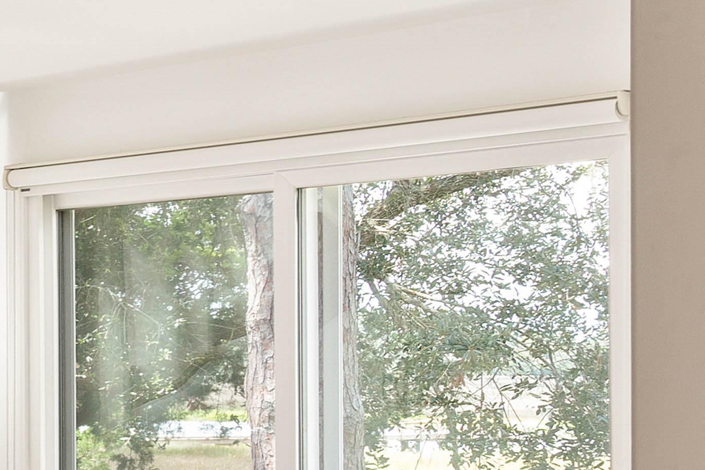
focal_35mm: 98
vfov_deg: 13.9
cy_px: 381
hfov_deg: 14.3
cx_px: -972
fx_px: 1919
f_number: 9
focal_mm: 17
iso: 200
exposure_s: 1/2
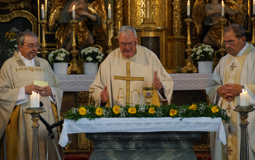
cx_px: 133
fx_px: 1591
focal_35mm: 229
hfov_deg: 9.2
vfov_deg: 5.7
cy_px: 79
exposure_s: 1/80
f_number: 6.3
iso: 1600
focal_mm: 140
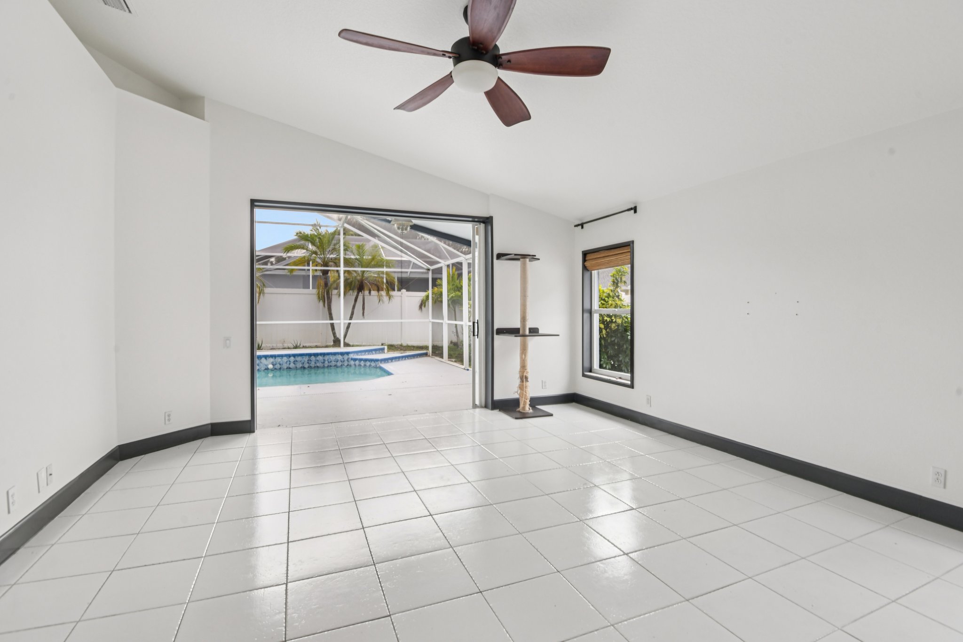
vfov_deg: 73.7
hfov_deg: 96.7
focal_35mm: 16
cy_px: 321
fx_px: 428
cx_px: 482
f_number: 8
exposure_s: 1/200
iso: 400
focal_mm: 16
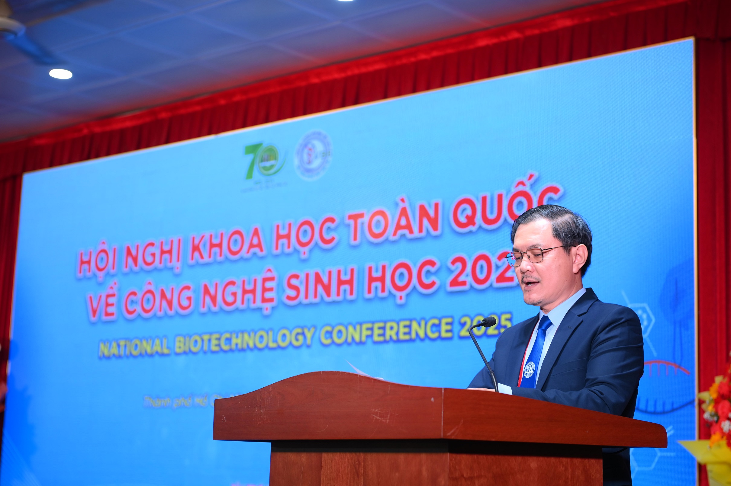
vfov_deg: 19.4
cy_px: 243
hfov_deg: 28.9
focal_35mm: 70
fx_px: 1420
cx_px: 366
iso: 400
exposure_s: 1/160
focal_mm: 70
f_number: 4
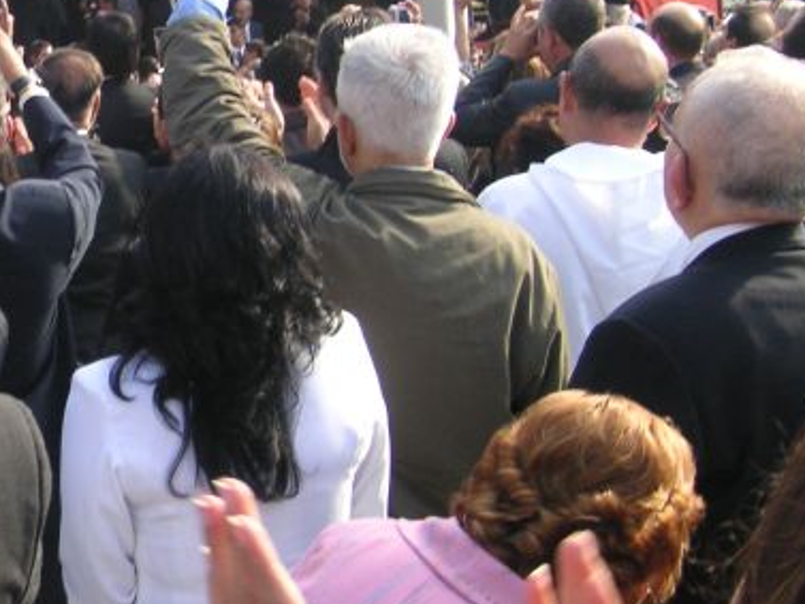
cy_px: 241
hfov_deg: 21.2
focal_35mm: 88
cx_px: -70
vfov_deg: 16.8
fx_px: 2047
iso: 50
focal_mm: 6.1
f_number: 2.8
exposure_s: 1/250
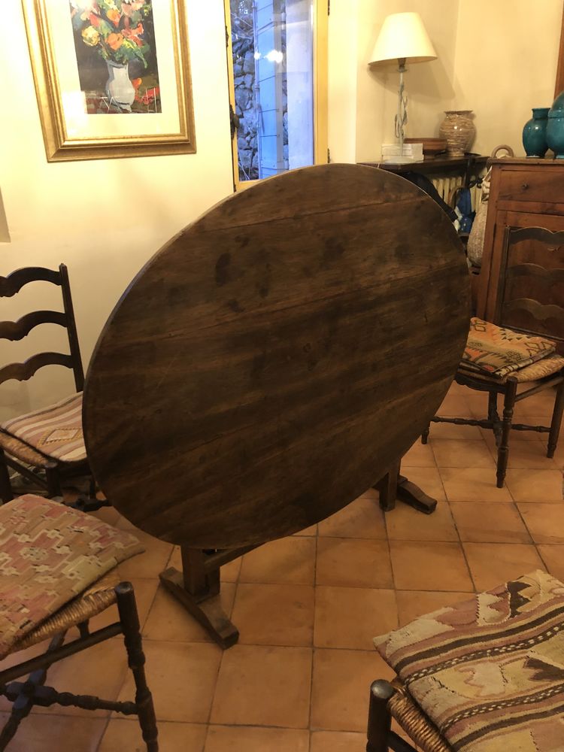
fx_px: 608
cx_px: 282
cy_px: 376
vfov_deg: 63.4
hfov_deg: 49.7
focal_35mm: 28
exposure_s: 1/4
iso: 80
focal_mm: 3.99
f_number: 1.8
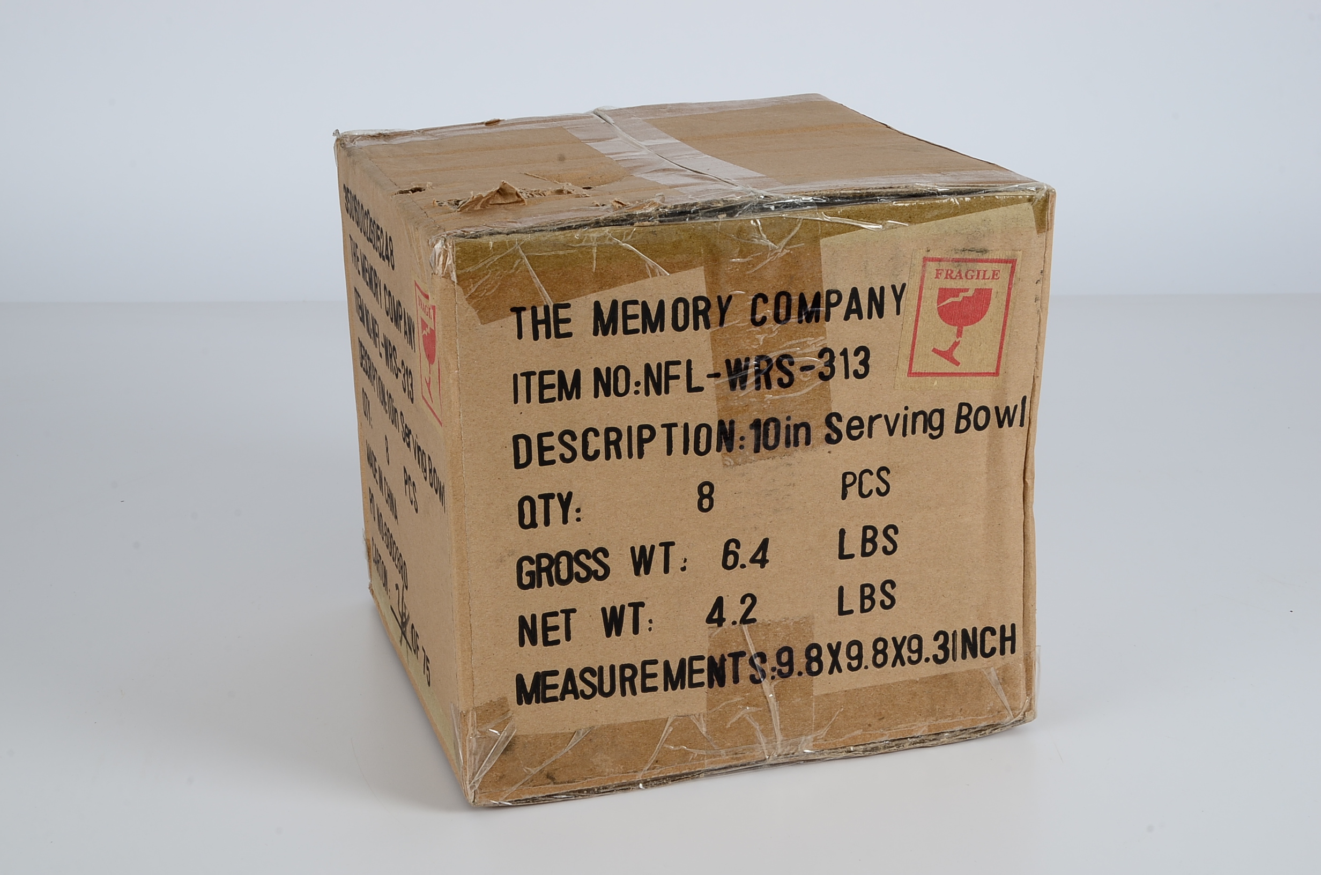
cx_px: 660
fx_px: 2087
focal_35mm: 57
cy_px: 438
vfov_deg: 23.7
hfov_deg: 35.1
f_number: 16
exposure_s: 1/100
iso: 100
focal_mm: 38
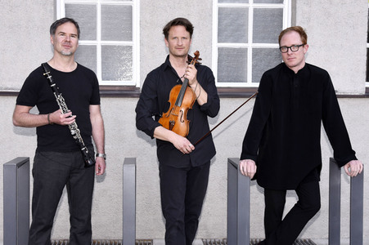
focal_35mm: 38
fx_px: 389
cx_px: 184
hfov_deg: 50.7
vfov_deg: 35.0
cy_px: 122
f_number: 8
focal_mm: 38
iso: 500
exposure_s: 1/160
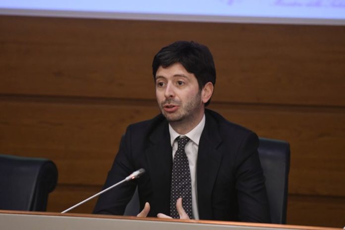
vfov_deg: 4.6
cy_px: 115
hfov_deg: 6.9
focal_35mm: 300
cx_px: 172
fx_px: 2875
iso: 4000
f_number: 3.2
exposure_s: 1/320
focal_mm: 200
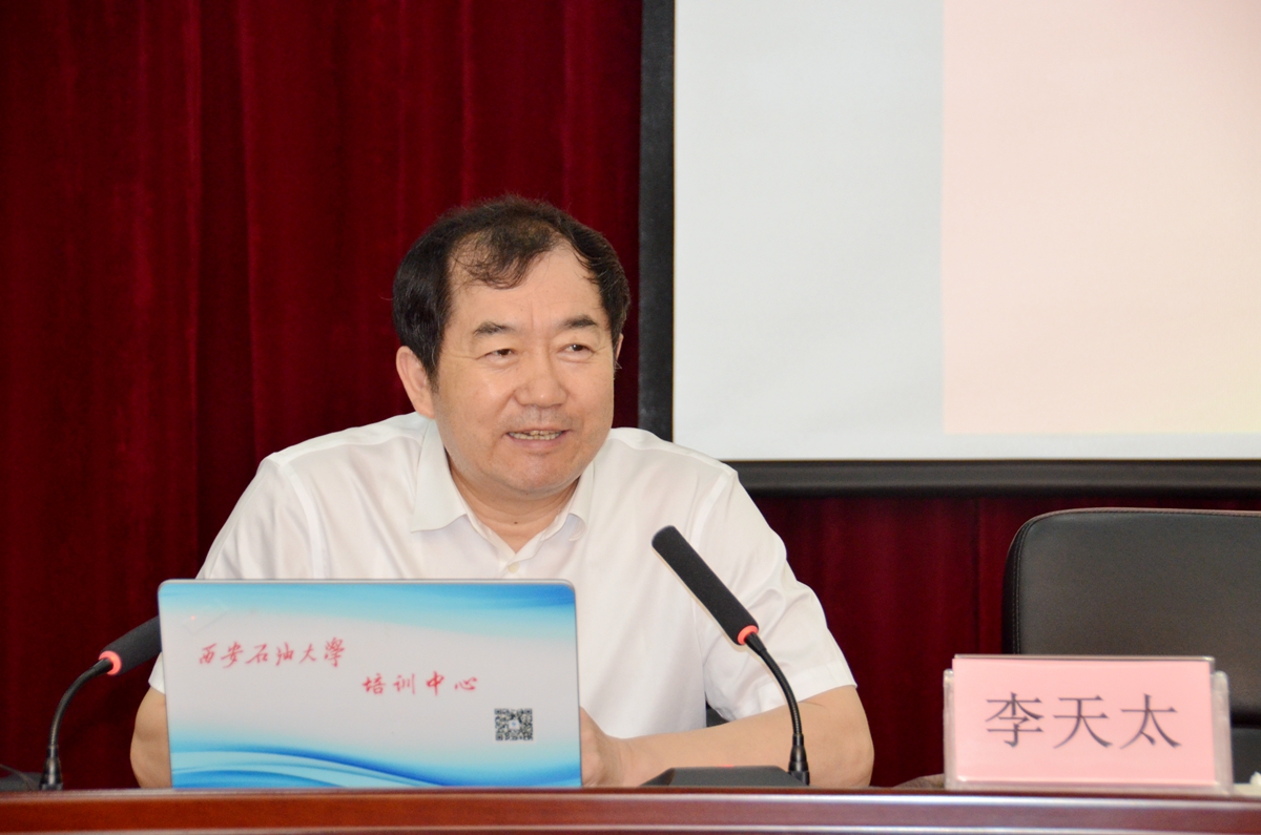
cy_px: 418
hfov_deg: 16.7
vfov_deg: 11.1
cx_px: 630
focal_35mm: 123
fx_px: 4300
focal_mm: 82
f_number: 5.6
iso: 1600
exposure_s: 1/60
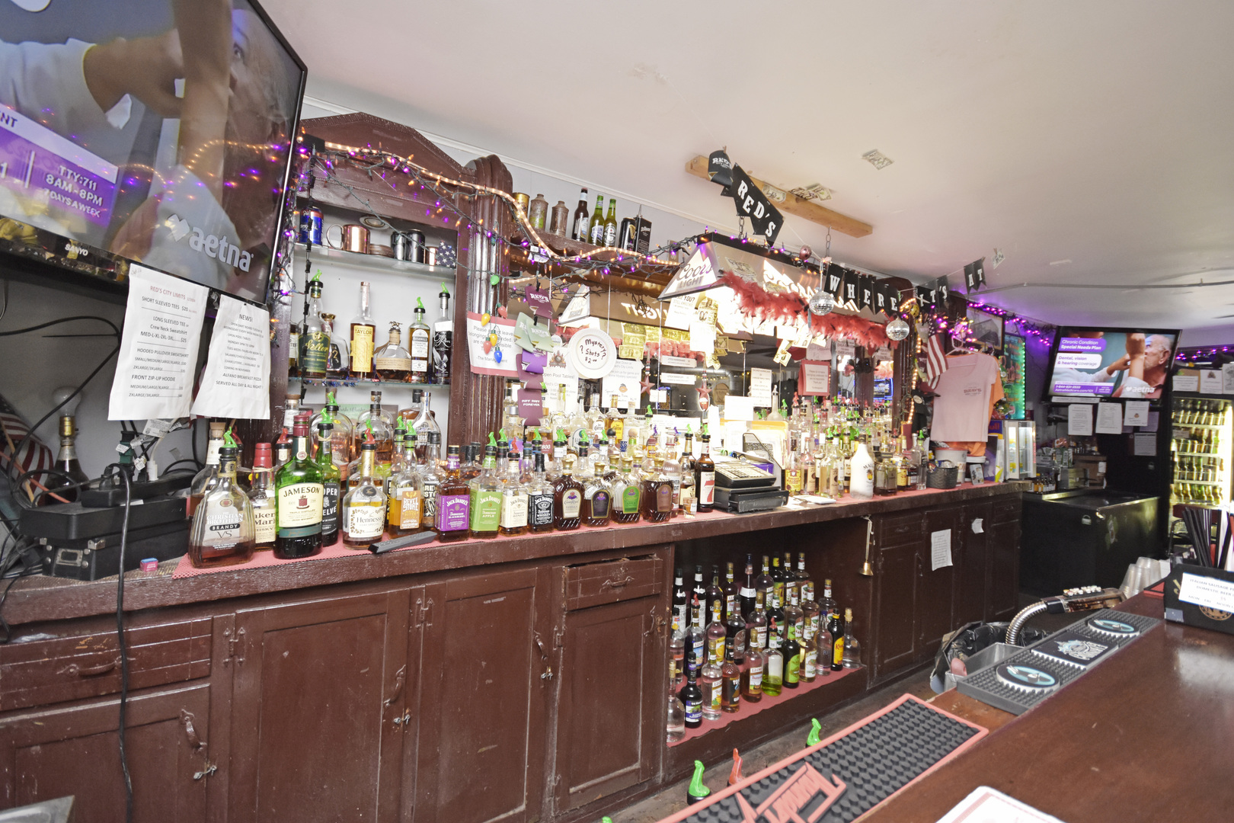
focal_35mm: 15
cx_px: 617
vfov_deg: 77.3
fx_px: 514
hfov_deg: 100.4
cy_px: 412
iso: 1800
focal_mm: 10
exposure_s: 1/60
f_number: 4
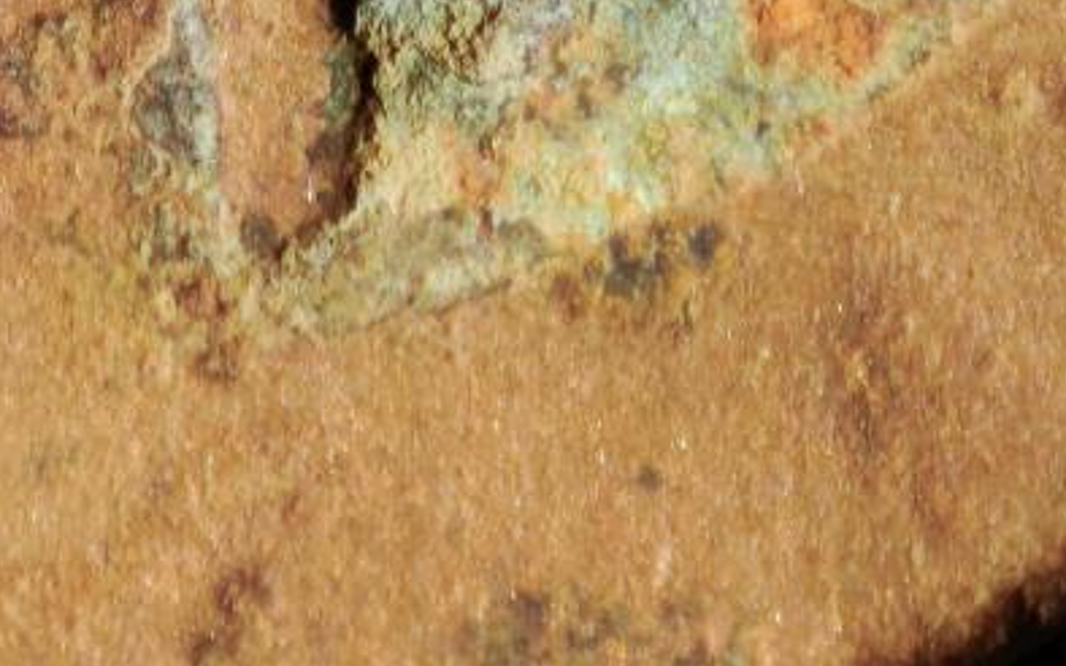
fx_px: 15742
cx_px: -14
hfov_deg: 3.9
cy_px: -880
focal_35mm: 542
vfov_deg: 2.4
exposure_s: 1/100
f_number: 2
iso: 250
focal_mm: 9
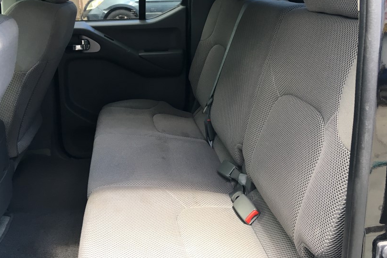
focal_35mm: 38
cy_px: 79
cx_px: 196
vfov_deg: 34.6
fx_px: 408
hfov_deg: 50.7
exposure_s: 1/40
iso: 25
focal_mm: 4.15
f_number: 2.2
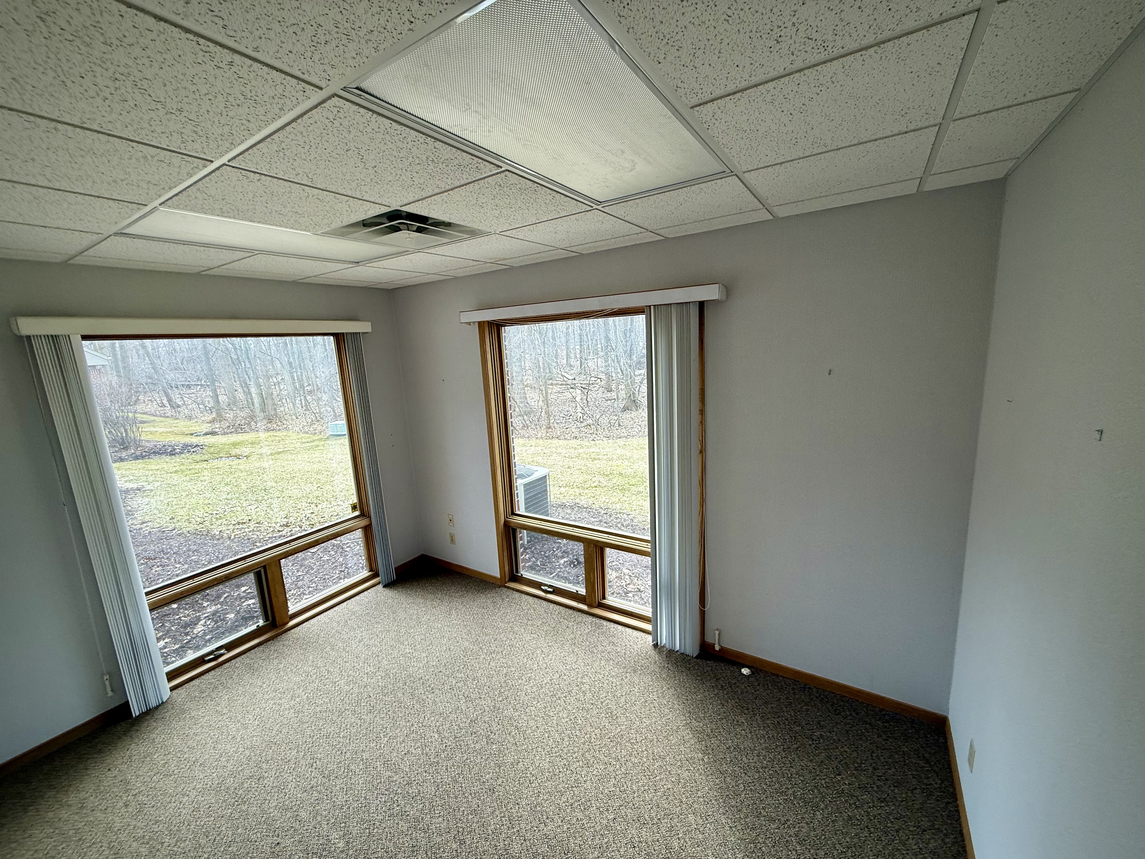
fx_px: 463
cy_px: 430
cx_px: 572
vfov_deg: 85.7
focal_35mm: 14
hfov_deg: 102.1
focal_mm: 2.22
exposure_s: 1/174
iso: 50
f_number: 2.2
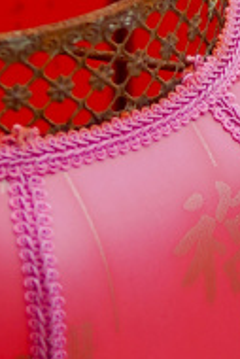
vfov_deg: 2.6
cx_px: 70
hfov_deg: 1.7
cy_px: 559
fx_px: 8005
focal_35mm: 802
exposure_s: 1/200
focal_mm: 85
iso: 100
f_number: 1.8
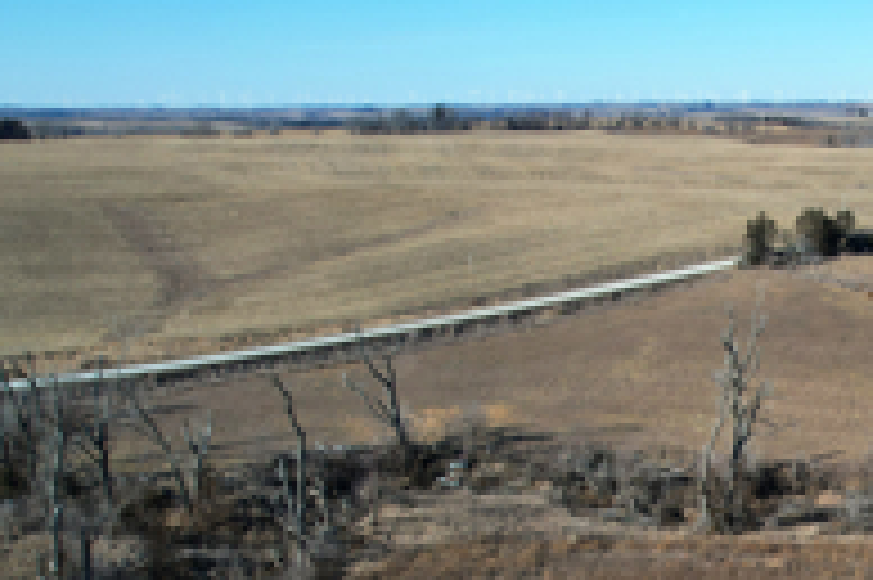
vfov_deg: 24.6
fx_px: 1236
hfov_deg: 35.0
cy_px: 638
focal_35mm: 51
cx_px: 886
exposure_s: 1/1500
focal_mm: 8.38
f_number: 2.8
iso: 110
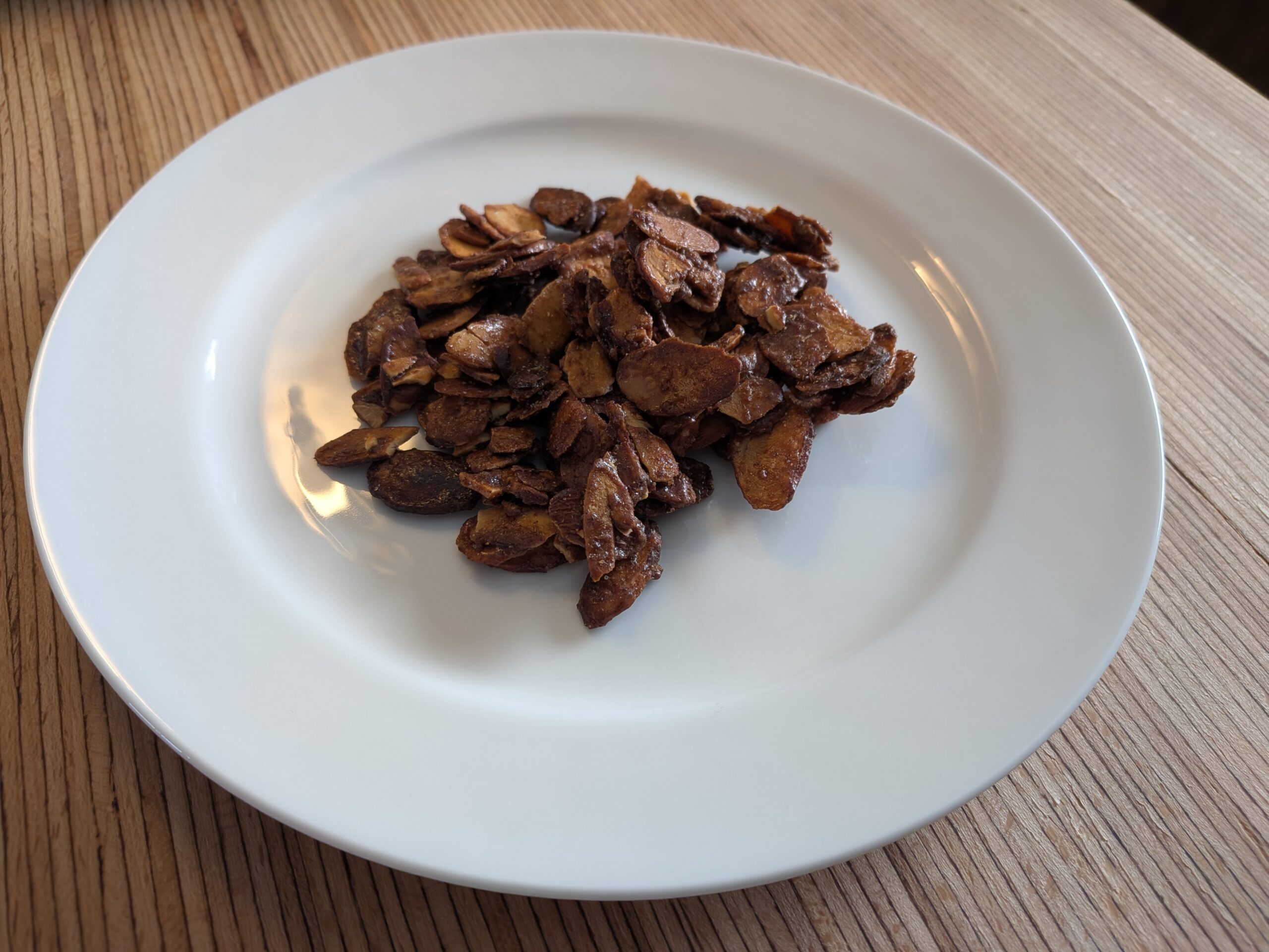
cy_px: 476
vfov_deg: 56.8
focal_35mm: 24
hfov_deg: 71.6
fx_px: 880
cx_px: 634
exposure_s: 1/100
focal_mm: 4.53
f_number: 1.7
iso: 34
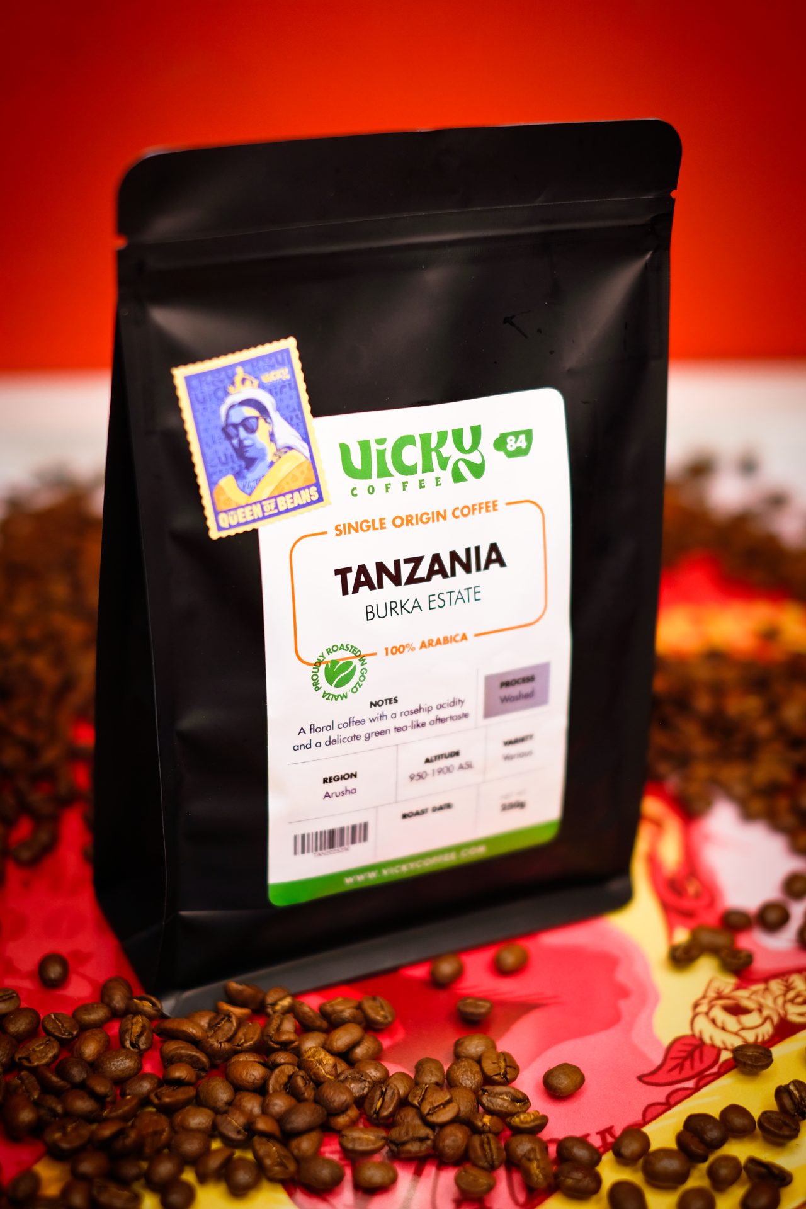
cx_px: 403
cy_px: 604
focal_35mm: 53
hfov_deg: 25.5
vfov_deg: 37.5
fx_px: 1780
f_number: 1.8
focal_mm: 35
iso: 200
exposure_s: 1/210
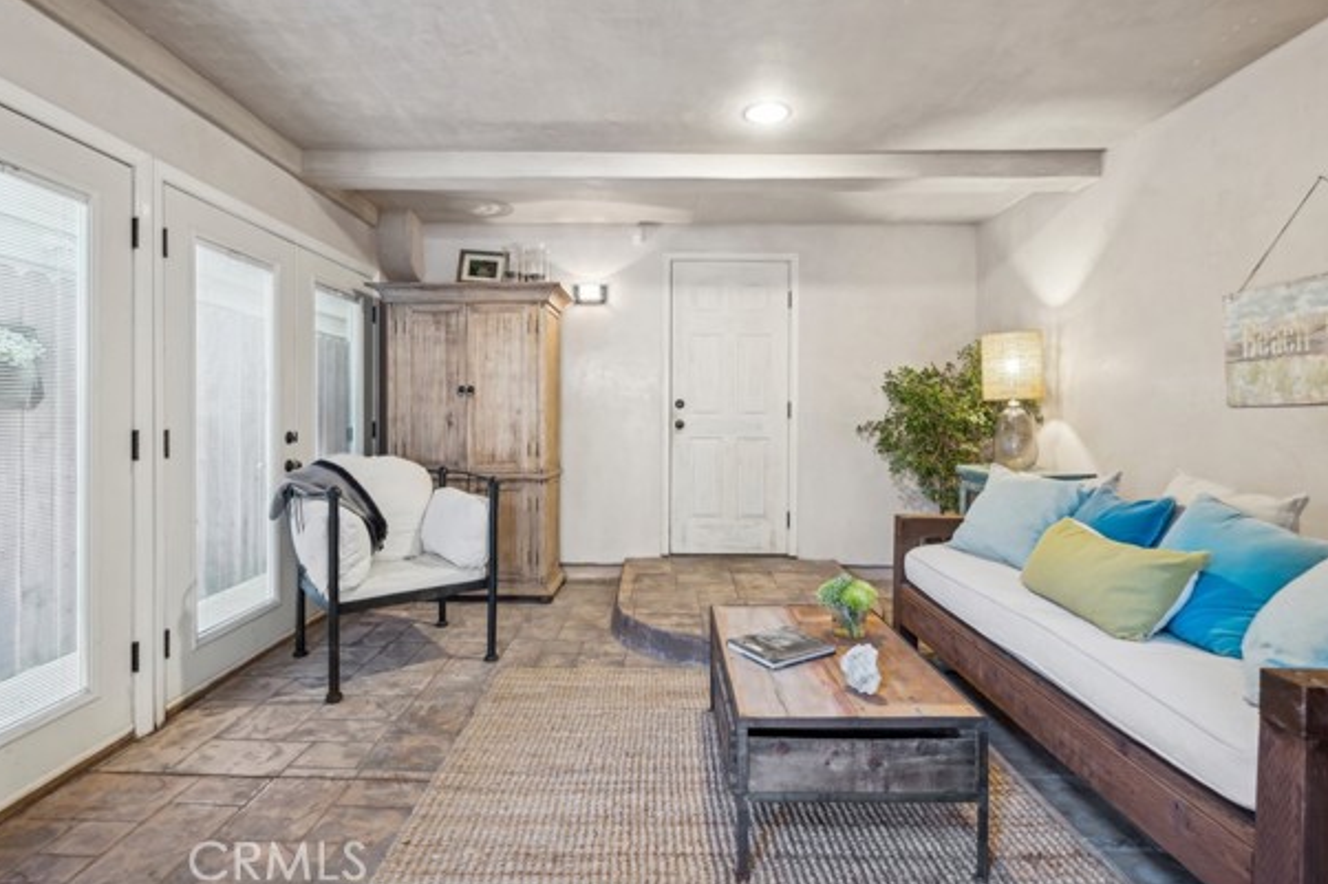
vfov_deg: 70.4
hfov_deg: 93.3
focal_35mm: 17
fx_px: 627
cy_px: 423
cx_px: 657
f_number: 9
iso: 200
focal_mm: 16
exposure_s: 1/1.67
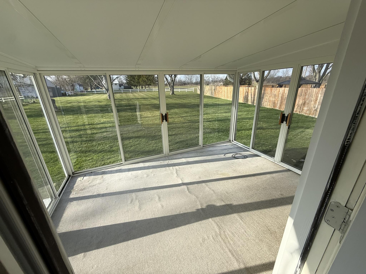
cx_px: 183
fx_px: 148
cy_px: 137
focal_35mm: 14
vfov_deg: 85.7
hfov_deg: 102.1
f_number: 2.2
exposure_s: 1/1033
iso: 64
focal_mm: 2.22
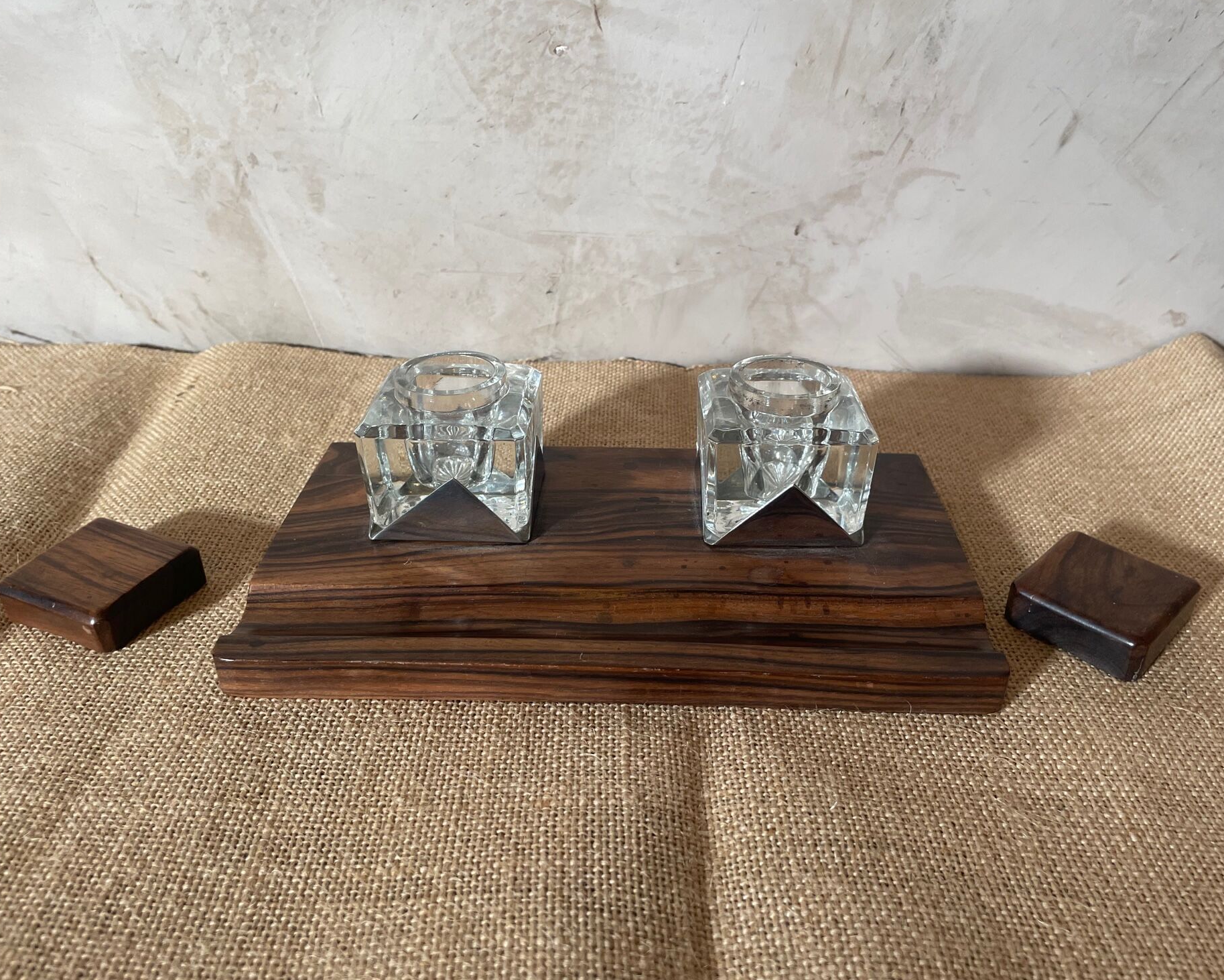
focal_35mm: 28
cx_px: 623
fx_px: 1014
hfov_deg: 62.2
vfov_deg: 51.5
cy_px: 490
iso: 125
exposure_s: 1/100
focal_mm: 4.2
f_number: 1.6
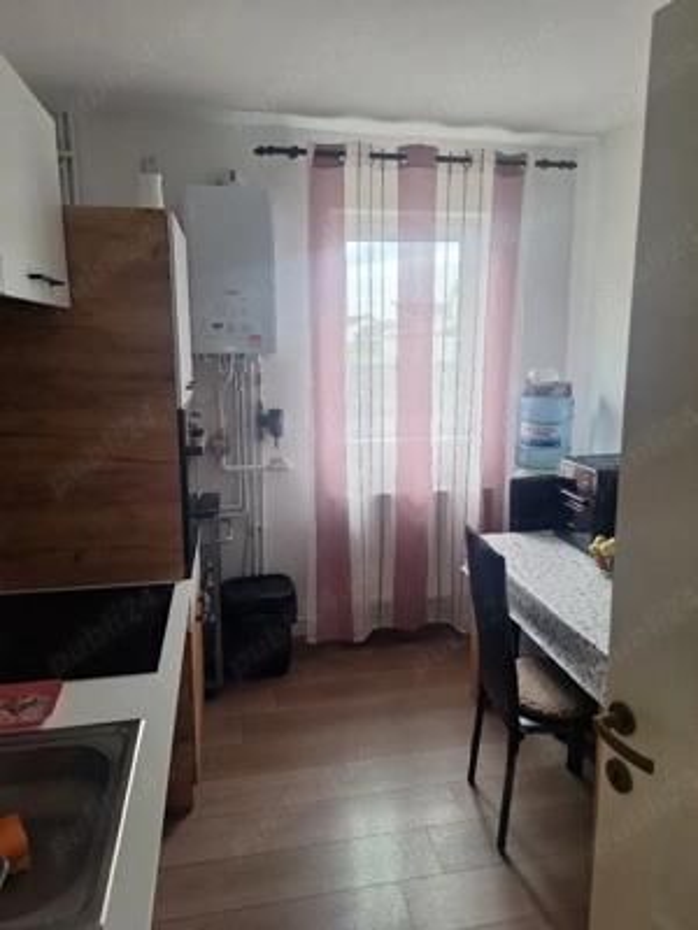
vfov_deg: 73.9
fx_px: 618
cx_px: 349
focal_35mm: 23
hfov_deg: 58.9
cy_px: 465
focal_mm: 5.54
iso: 100
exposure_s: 1/50
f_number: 1.8
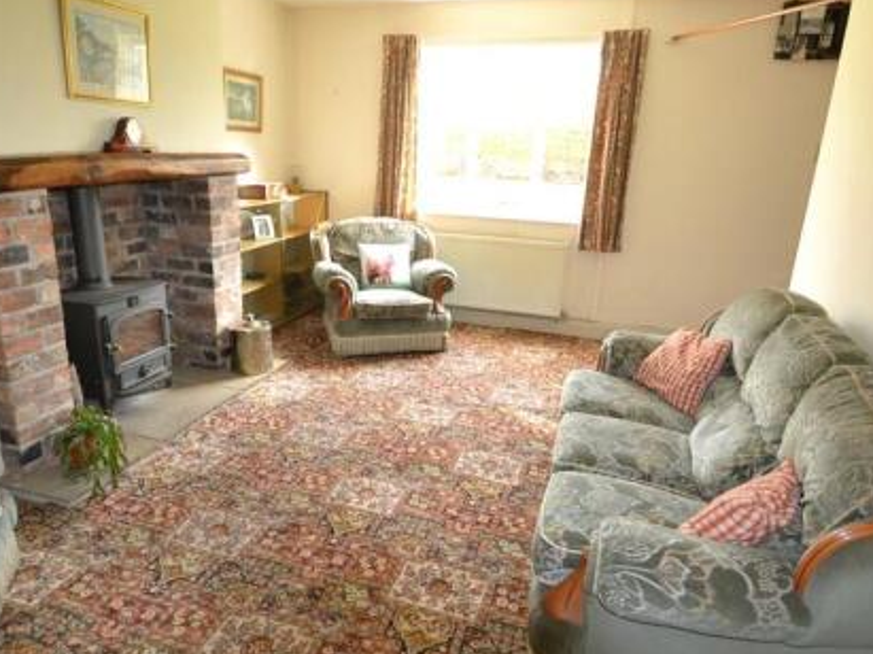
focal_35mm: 23
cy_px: 309
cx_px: 426
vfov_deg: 58.8
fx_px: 580
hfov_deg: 73.9
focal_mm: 10
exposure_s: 1/60
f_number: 3.5
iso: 720
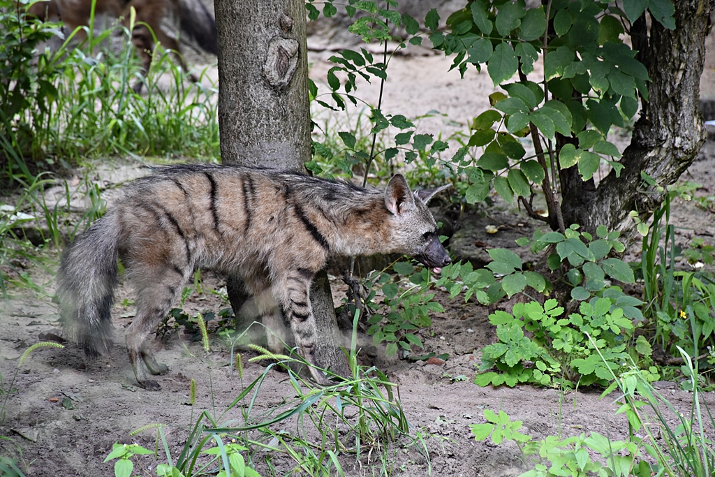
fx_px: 4171
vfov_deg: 6.5
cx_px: 358
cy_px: 238
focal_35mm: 210
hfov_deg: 9.8
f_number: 5.6
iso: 1100
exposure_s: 1/125
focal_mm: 140
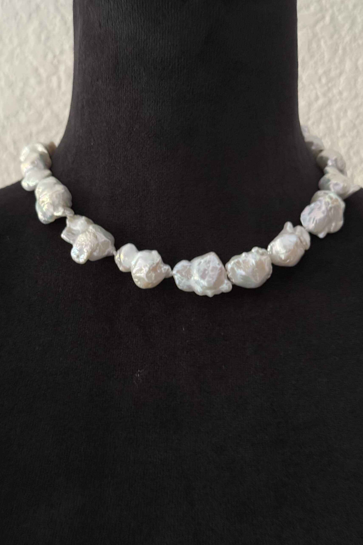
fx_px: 756
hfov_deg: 27.0
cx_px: 194
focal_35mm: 50
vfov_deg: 39.6
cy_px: 273
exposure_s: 1/20
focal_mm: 6.76
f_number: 1.78
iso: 640
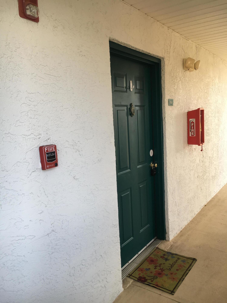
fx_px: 254
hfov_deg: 48.2
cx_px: 114
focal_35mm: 29
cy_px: 152
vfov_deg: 61.7
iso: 32
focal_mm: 4.15
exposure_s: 1/120
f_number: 2.2
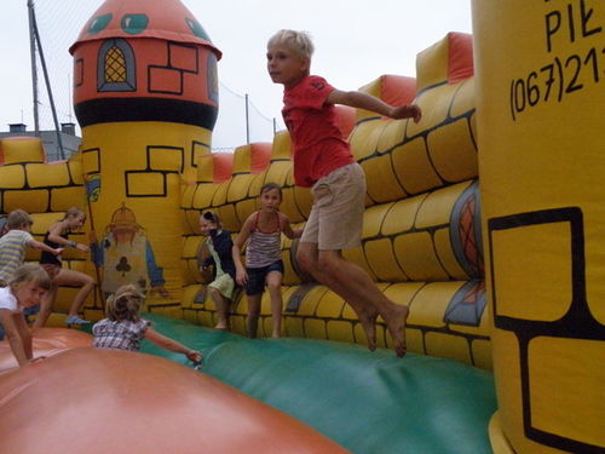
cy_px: 227
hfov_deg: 40.4
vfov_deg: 30.9
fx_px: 821
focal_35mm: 47
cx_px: 302
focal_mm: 8.46
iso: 800
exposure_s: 1/640
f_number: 3.4
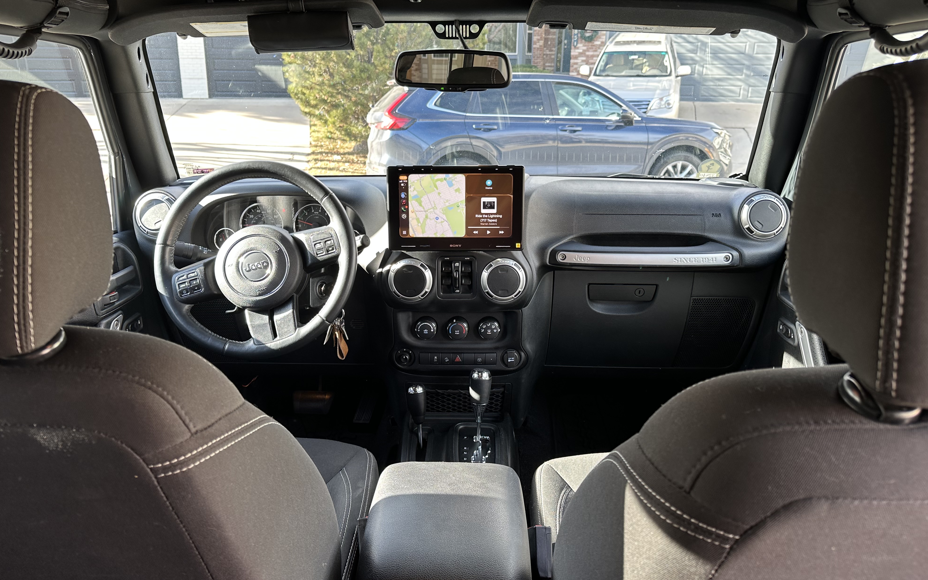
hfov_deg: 70.4
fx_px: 658
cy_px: 268
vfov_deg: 47.6
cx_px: 454
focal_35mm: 26
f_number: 1.78
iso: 80
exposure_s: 1/121
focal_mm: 6.86
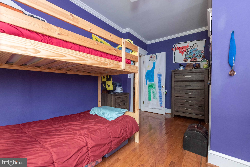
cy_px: 84
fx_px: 111
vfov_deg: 73.8
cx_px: 125
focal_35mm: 16
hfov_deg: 96.7
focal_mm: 16
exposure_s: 1/200
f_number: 5.6
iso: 2500
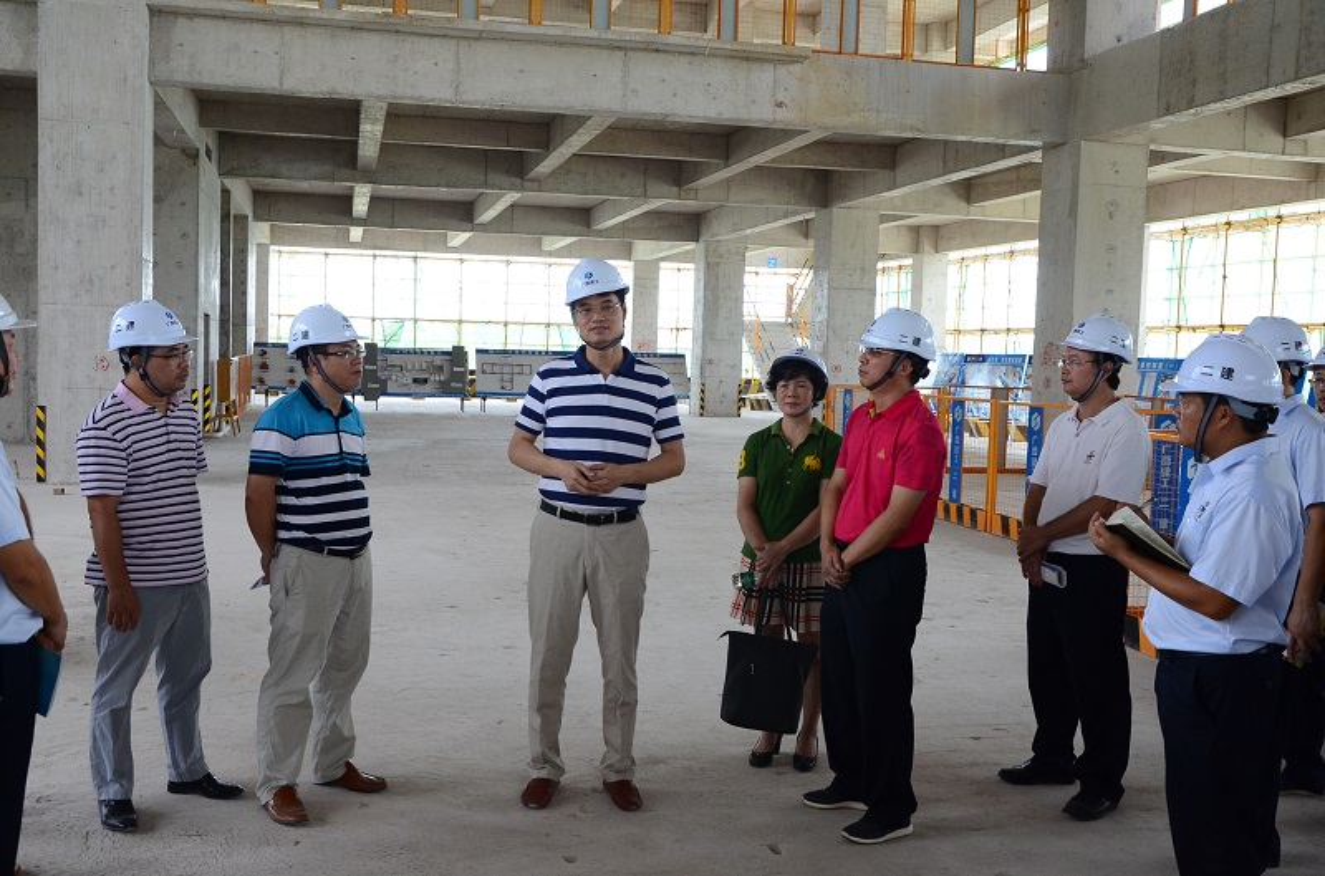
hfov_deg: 51.4
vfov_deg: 35.3
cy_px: 438
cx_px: 662
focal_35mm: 38
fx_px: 1377
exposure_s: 1/200
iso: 1250
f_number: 7.1
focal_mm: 25
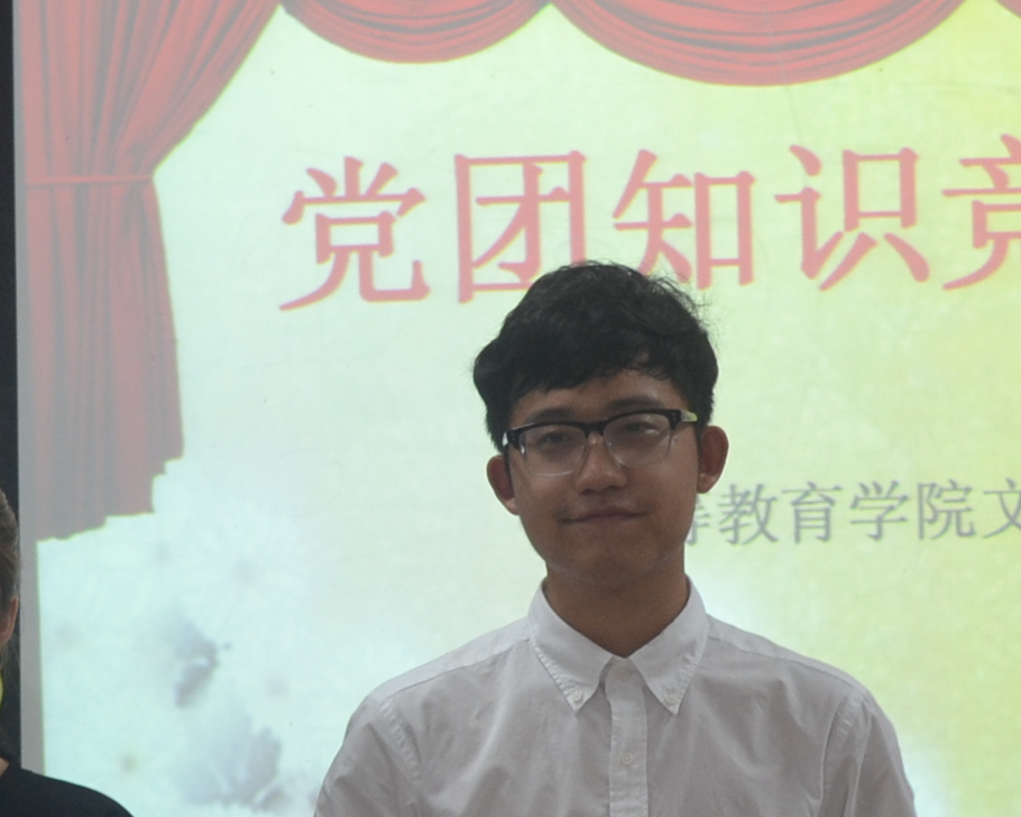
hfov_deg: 13.8
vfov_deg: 11.0
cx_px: 195
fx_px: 4200
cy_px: 899
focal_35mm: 139
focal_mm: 26
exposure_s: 1/15
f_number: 4.2
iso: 450
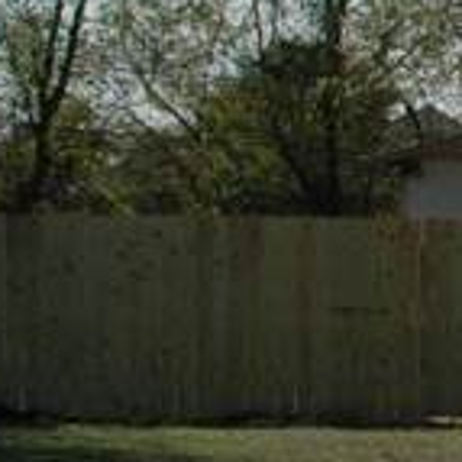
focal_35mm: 213
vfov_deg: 8.2
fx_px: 3216
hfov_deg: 7.3
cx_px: 1349
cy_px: 310
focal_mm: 22
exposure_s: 1/500
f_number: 14
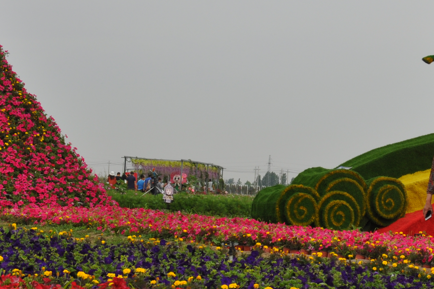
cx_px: 357
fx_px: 1445
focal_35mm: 120
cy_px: 142
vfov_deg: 11.4
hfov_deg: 16.9
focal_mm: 34
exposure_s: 1/200
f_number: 11
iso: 200
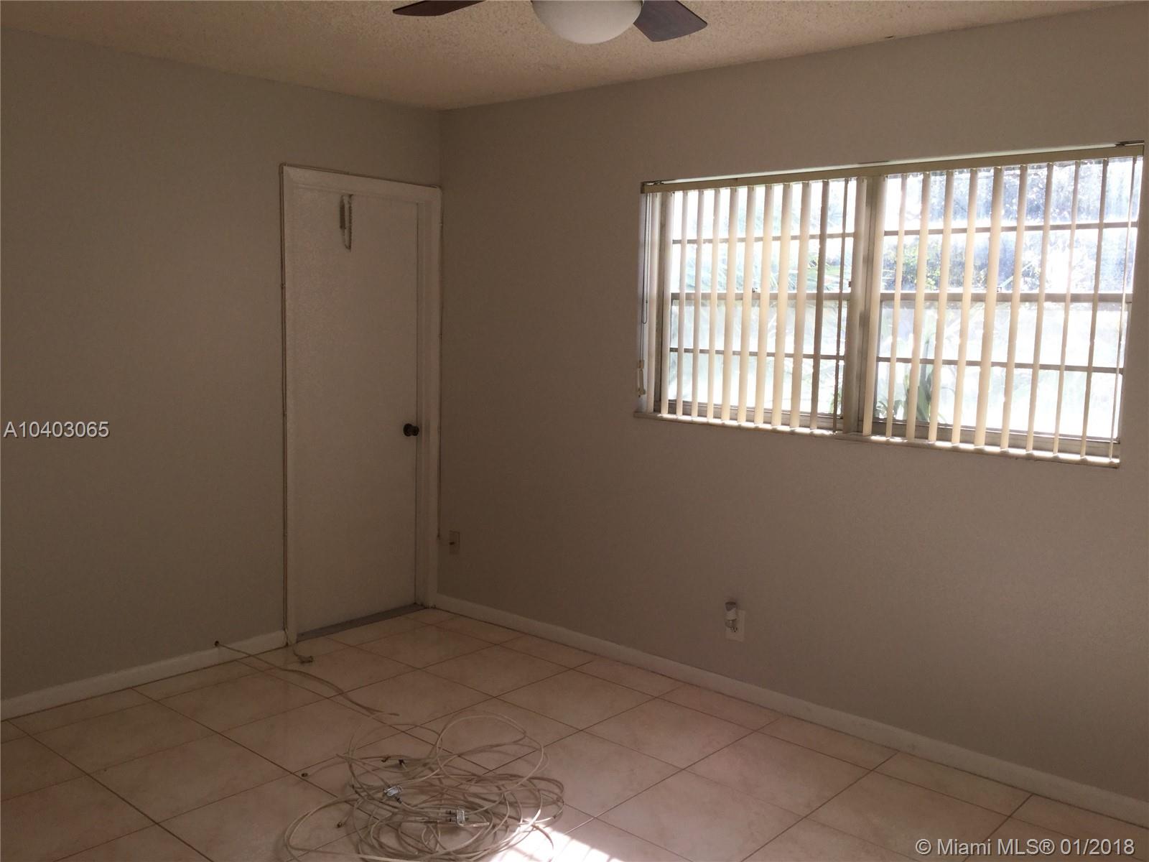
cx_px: 574
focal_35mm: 31
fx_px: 1029
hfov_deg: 58.4
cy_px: 431
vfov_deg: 45.4
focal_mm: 3.3
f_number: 2.4
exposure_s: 1/344
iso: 25
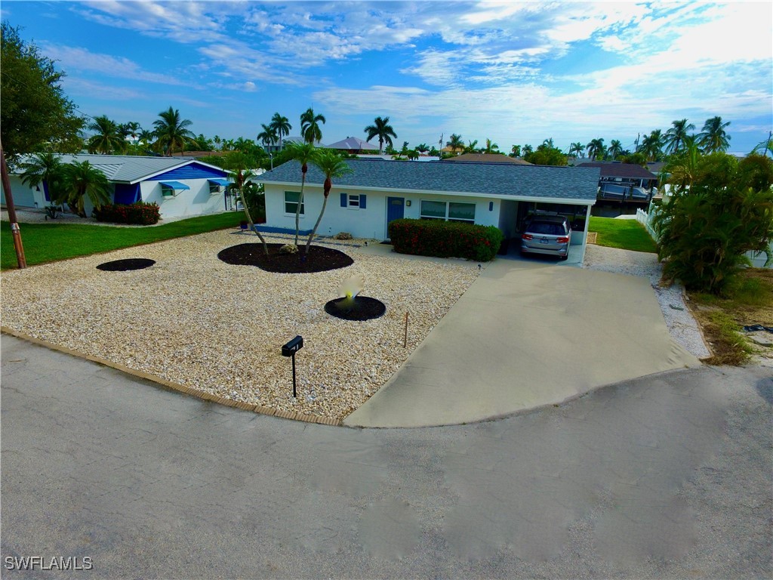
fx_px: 447
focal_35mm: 20
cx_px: 386
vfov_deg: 66.0
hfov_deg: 81.7
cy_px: 290
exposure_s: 1/777
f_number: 2.8
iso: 100
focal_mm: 3.61
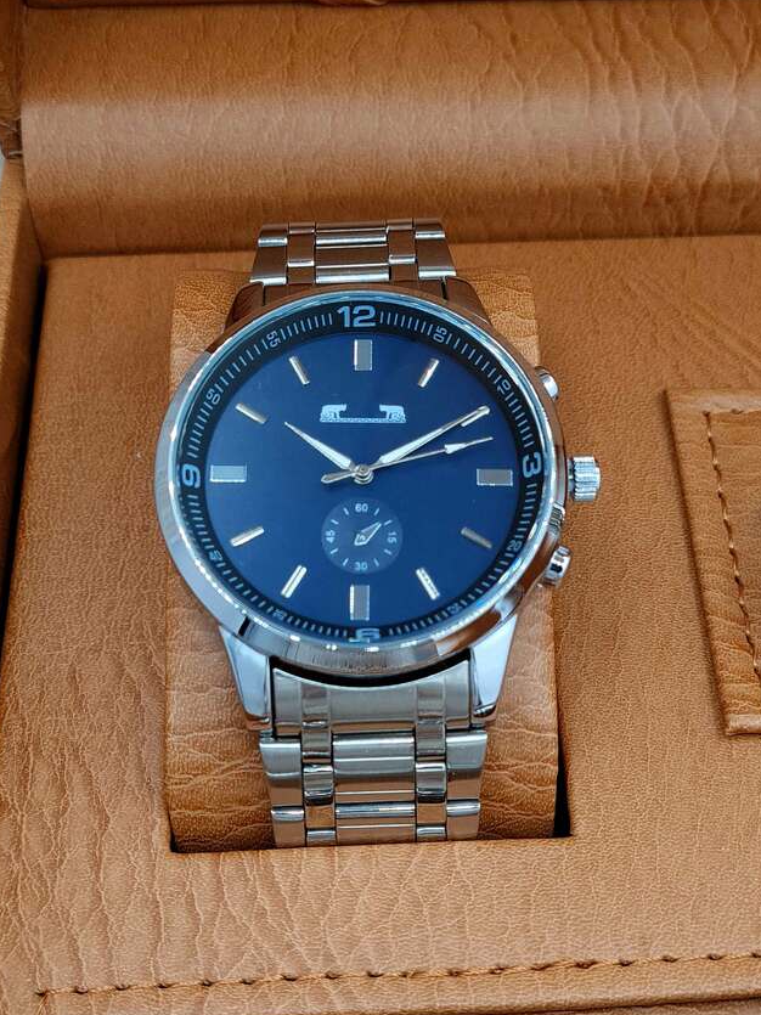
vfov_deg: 65.3
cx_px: 385
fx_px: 792
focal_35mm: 27
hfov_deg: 51.3
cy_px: 521
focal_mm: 5.4
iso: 50
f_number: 1.8
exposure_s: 1/489
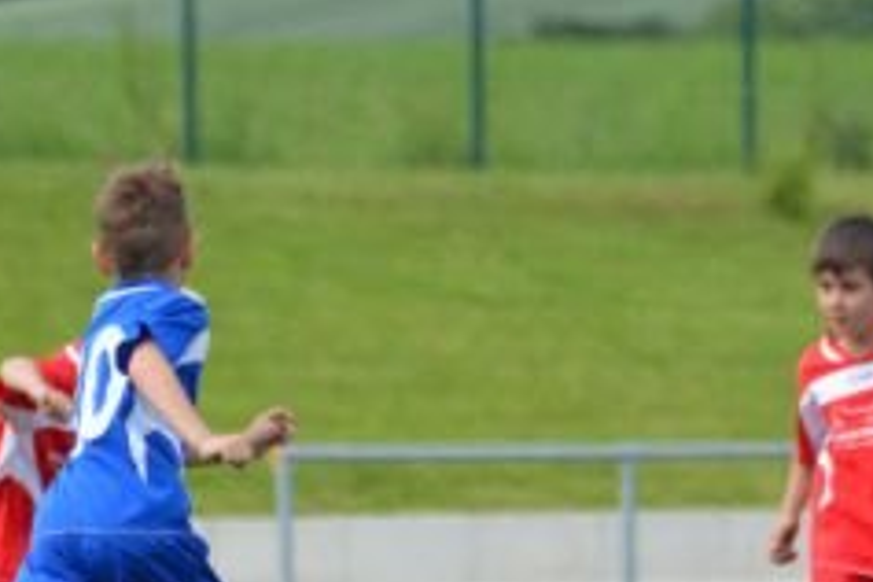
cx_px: 372
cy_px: 698
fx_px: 18429
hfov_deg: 2.7
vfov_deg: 1.8
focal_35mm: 760
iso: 400
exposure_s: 1/1000
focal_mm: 200
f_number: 5.6
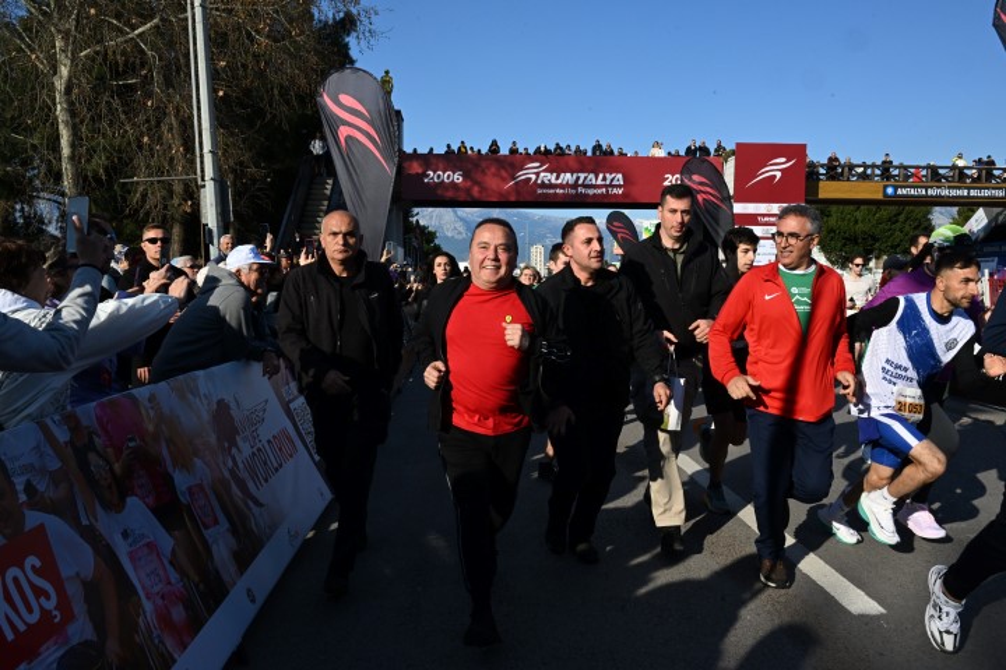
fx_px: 810
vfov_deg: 45.0
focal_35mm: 29
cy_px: 335
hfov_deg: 63.7
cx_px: 503
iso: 1250
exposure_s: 1/640
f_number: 20
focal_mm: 29
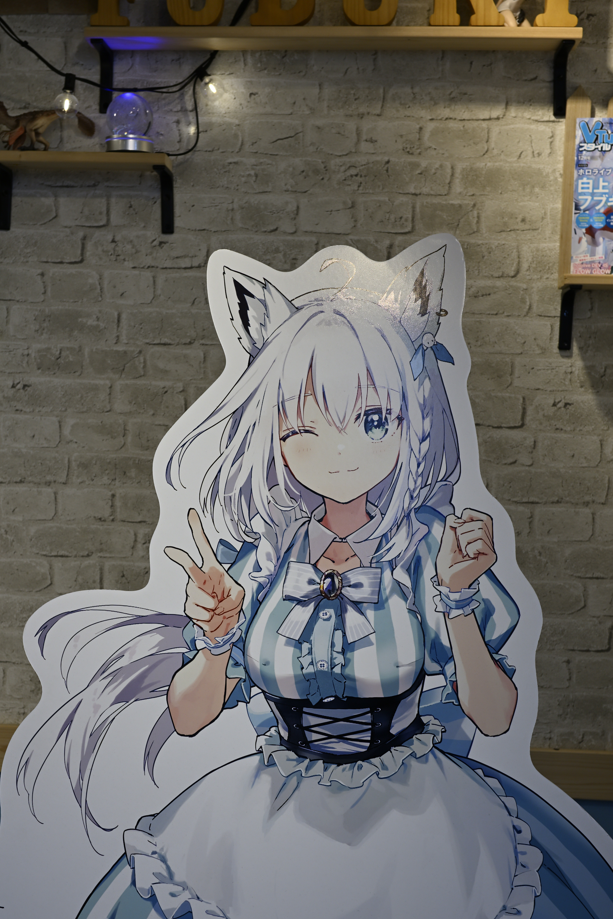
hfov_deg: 24.2
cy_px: 585
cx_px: 264
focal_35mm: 56
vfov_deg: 35.4
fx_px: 1430
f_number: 5.6
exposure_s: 1/125
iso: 160
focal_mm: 40
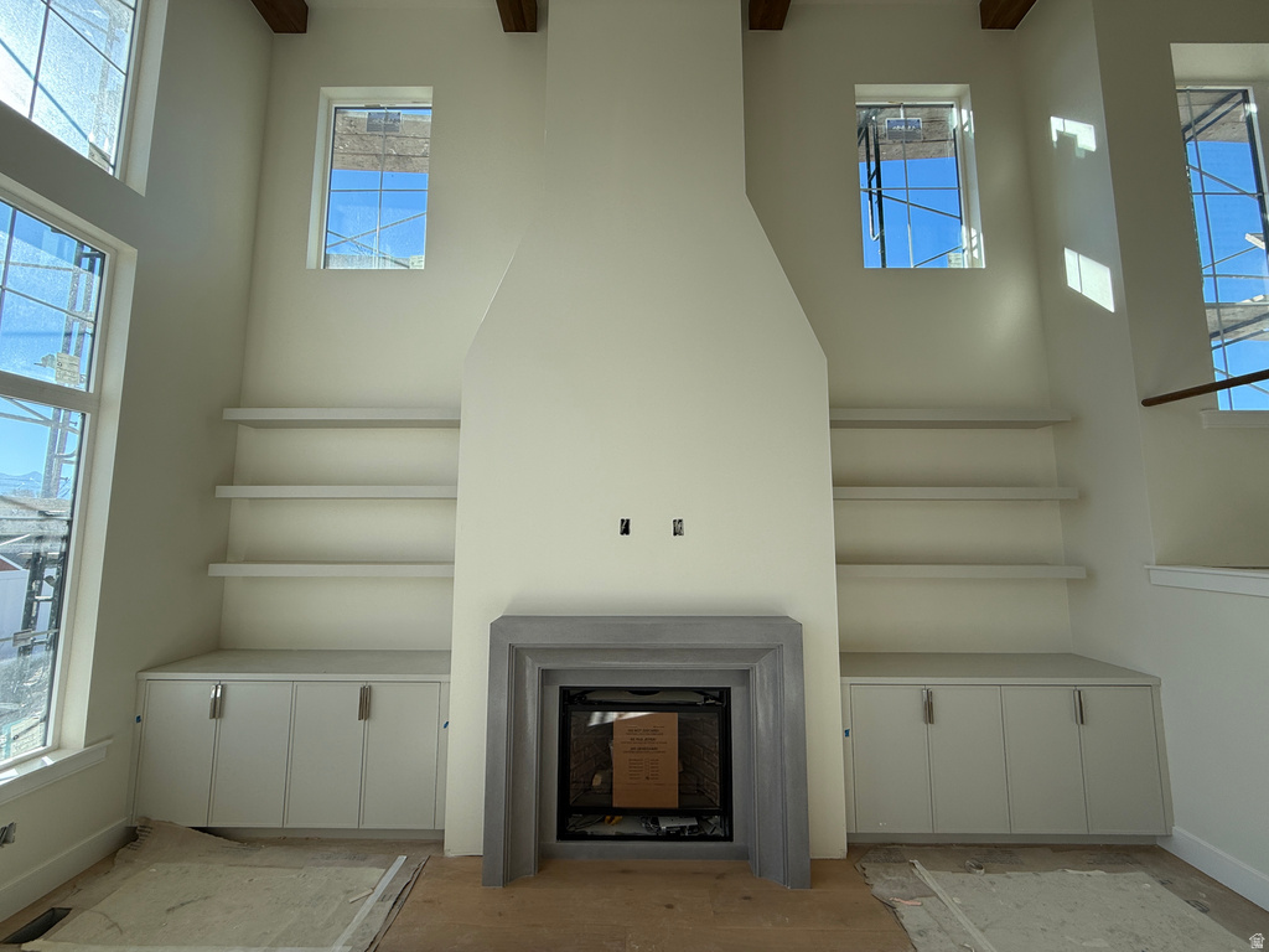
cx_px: 634
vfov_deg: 85.7
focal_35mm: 14
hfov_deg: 102.1
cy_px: 476
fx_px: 513
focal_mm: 2.22
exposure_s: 1/331
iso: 50
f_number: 2.2
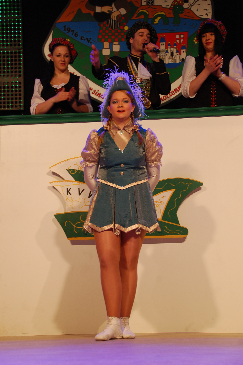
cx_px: 122
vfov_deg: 27.0
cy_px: 182
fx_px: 761
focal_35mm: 75
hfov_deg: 18.1
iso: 400
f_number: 5
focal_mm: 50
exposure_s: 1/60
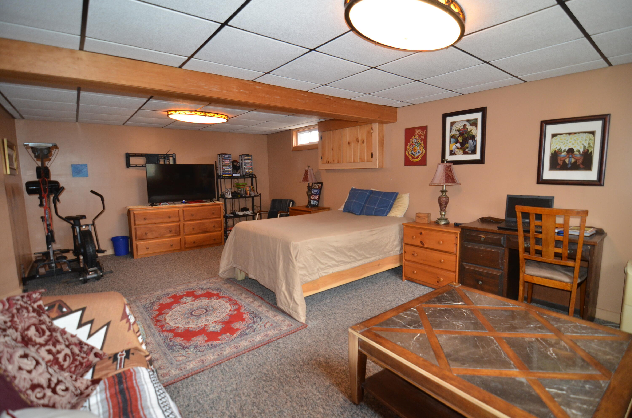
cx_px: 316
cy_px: 209
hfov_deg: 95.1
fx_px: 289
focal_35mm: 16
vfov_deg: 71.8
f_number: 2.8
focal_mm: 11
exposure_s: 1/60
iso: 800
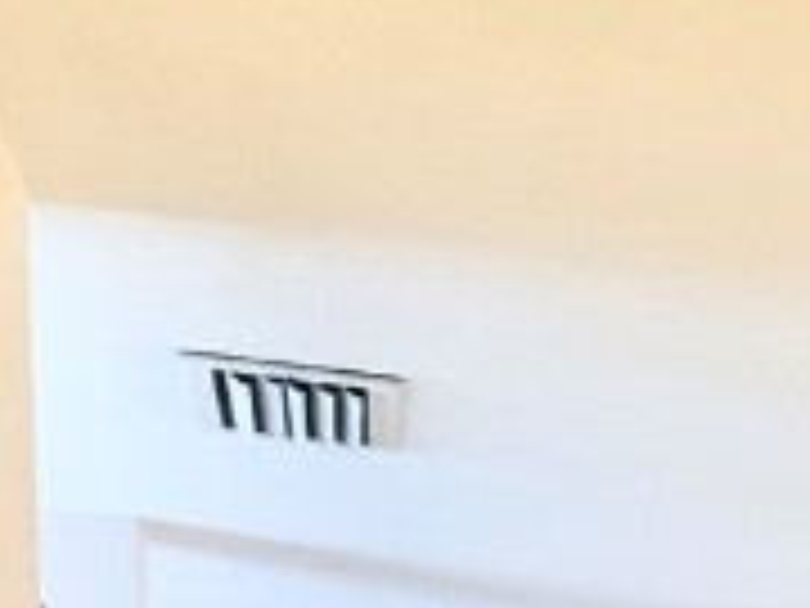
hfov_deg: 11.9
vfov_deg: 8.7
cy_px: 1693
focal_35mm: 148
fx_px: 3463
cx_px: 1642
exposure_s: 1/60
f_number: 1.8
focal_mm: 4.25
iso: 80
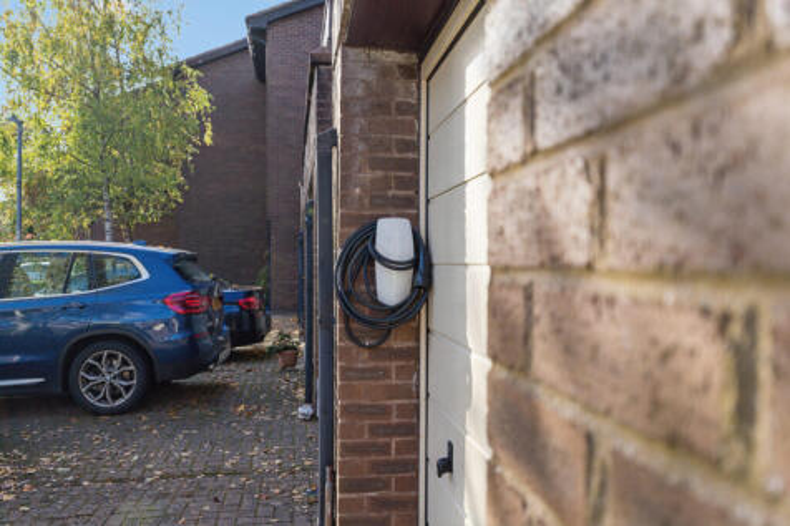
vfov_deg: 43.6
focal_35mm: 30
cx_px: 395
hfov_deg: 61.9
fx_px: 658
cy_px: 263
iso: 160
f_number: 2.8
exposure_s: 1/640
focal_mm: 20
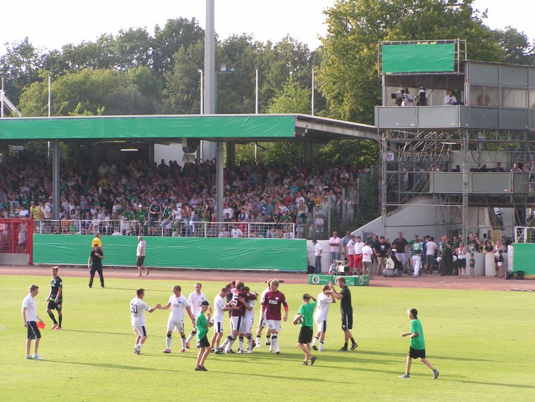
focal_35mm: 143
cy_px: 201
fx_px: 2210
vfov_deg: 10.4
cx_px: 268
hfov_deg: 13.8
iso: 50
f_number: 4.5
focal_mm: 21.9
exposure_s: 1/200
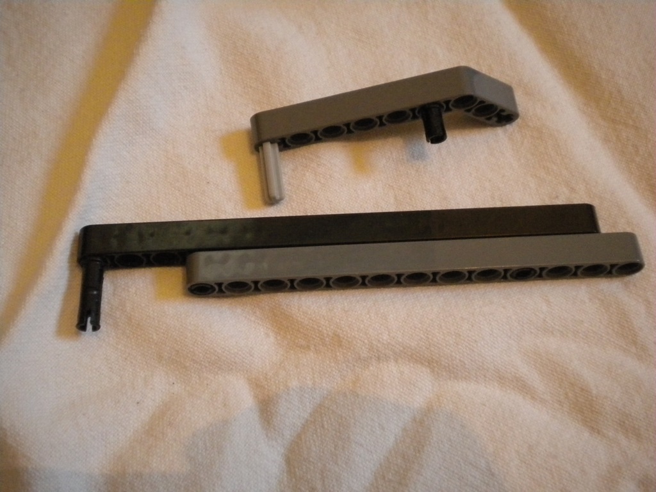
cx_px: 328
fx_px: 777
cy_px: 246
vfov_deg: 35.1
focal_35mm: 41
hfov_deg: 45.8
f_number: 3.5
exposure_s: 1/49.7
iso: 800
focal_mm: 7.4
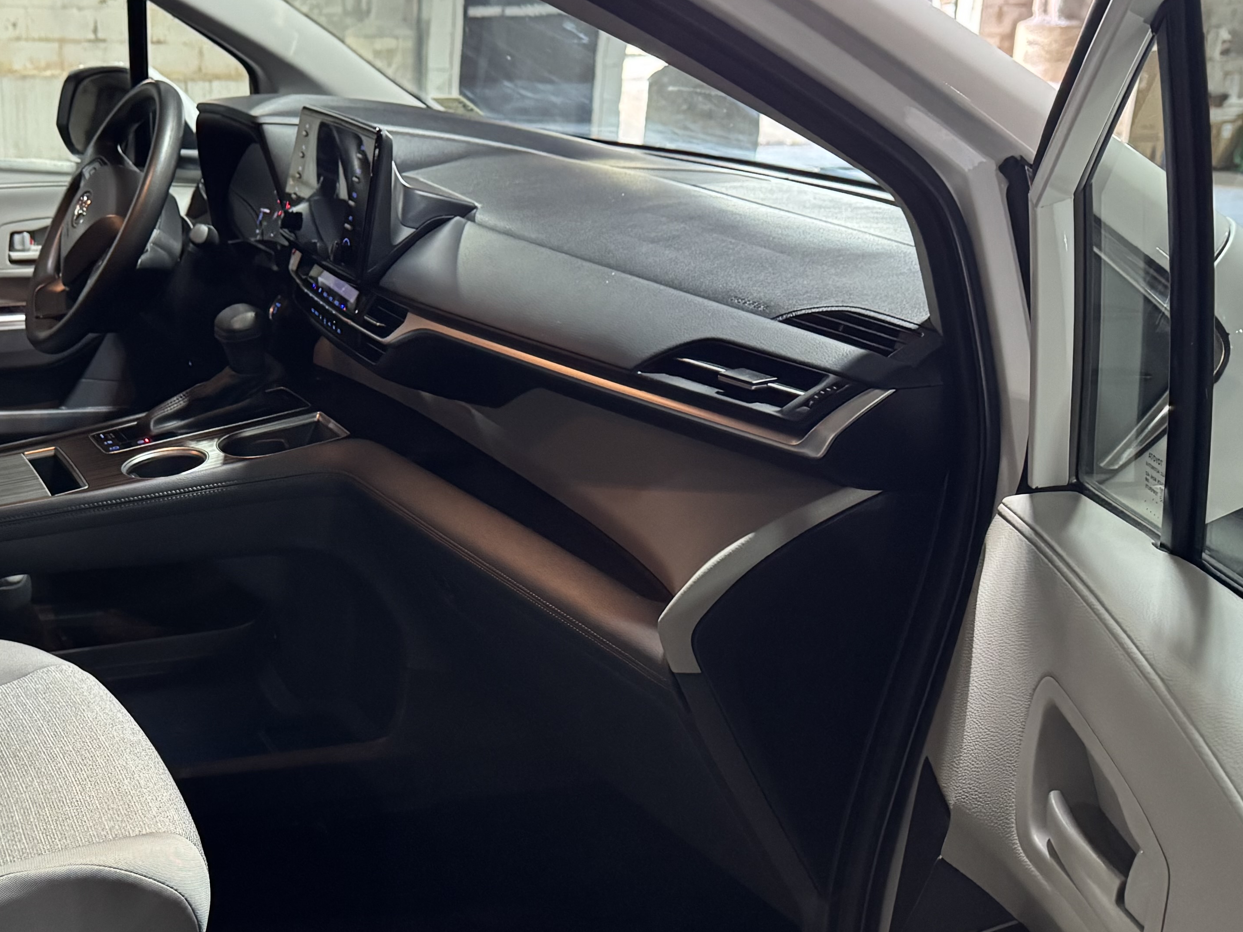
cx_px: 236
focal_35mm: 48
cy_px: 509
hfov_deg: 38.1
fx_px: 1724
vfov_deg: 30.2
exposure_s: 1/60
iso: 800
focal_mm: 6.76
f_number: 1.78
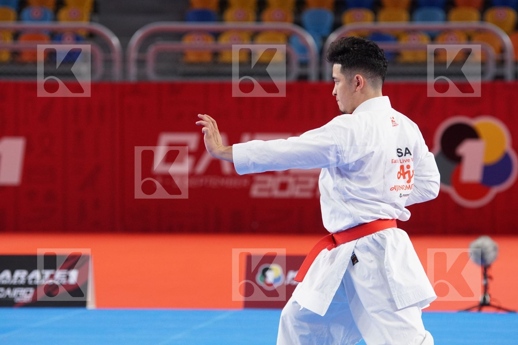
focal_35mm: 225
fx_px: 3237
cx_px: 259
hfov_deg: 9.1
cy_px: 172
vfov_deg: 6.1
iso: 1250
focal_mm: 150
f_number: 3.2
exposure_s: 1/400
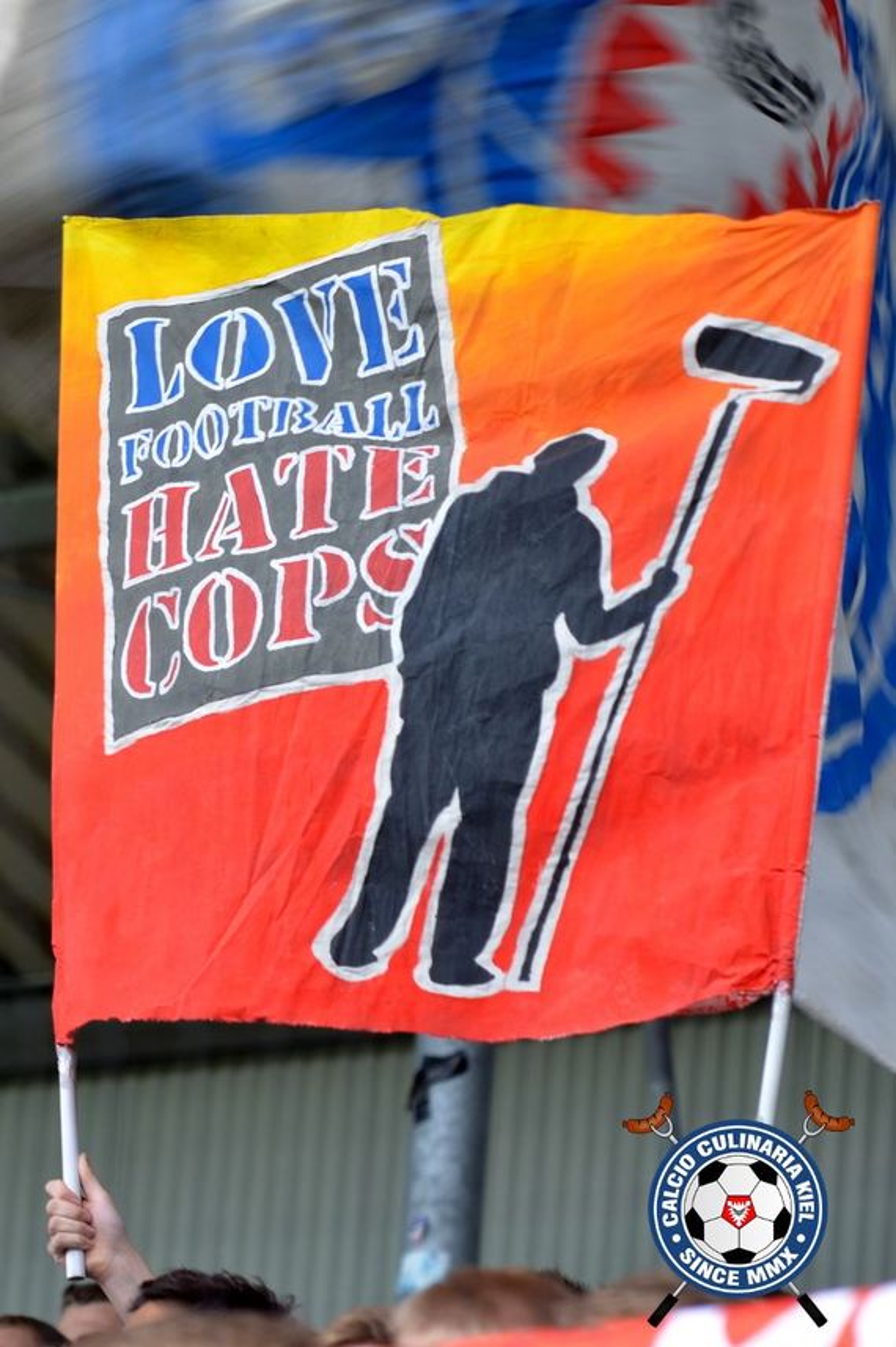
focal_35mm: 150
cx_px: 448
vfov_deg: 13.7
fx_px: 5609
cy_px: 674
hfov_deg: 9.1
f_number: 2.8
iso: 100
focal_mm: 100
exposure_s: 1/60
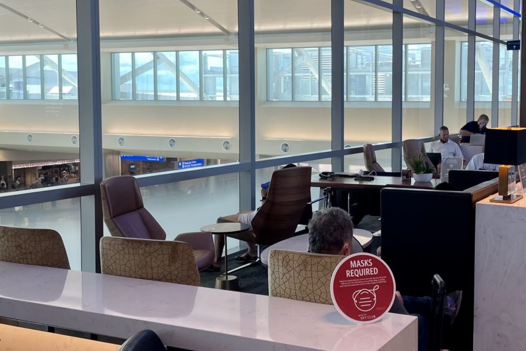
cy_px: 151
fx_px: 701
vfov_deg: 28.1
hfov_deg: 40.4
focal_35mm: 48
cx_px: 363
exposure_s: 1/120
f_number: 1.6
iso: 50
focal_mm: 4.2
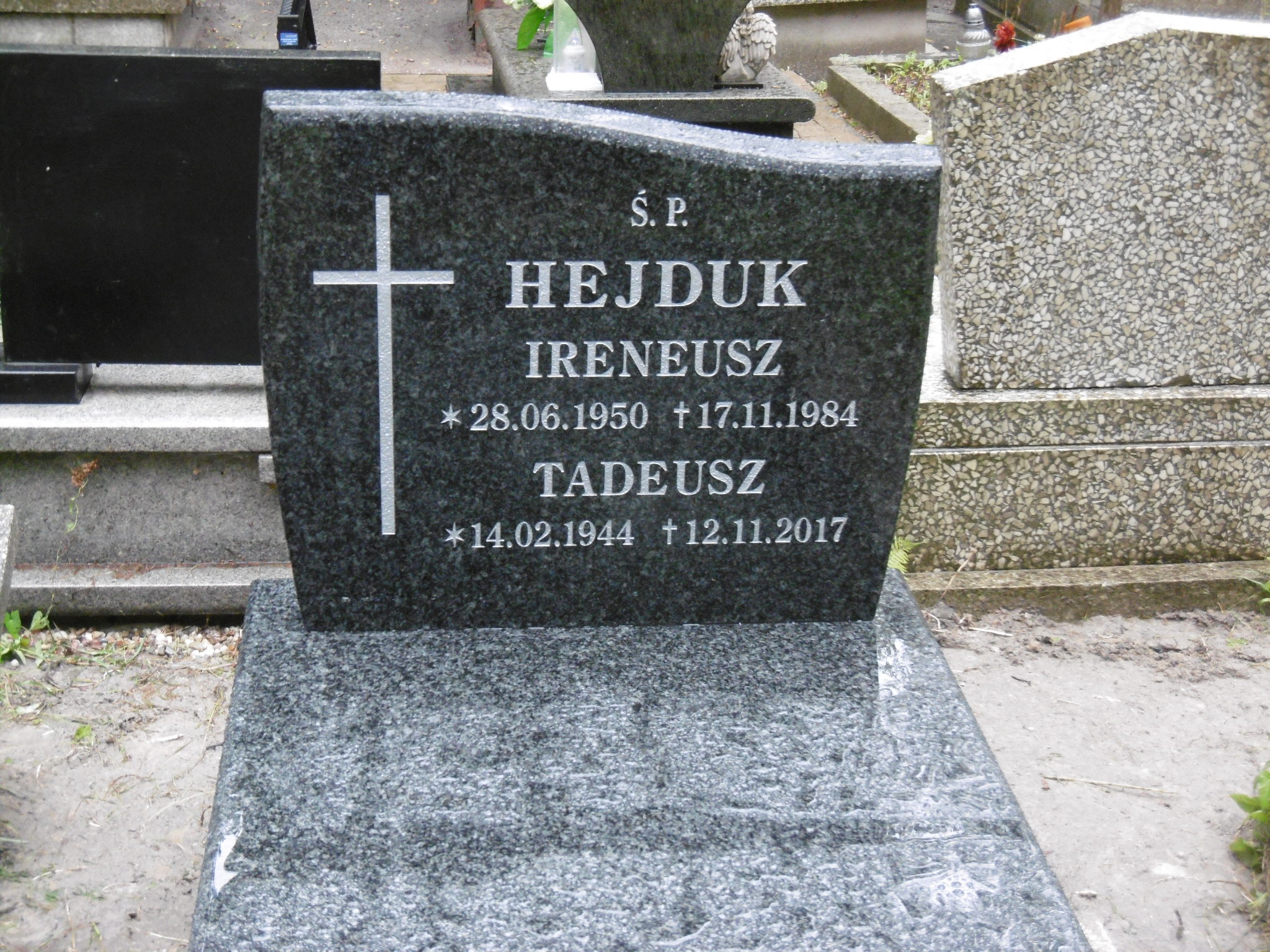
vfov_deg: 24.8
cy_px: 476
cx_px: 635
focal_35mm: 59
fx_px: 2165
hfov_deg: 32.7
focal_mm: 10.5
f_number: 4.2
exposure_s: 1/60
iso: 400
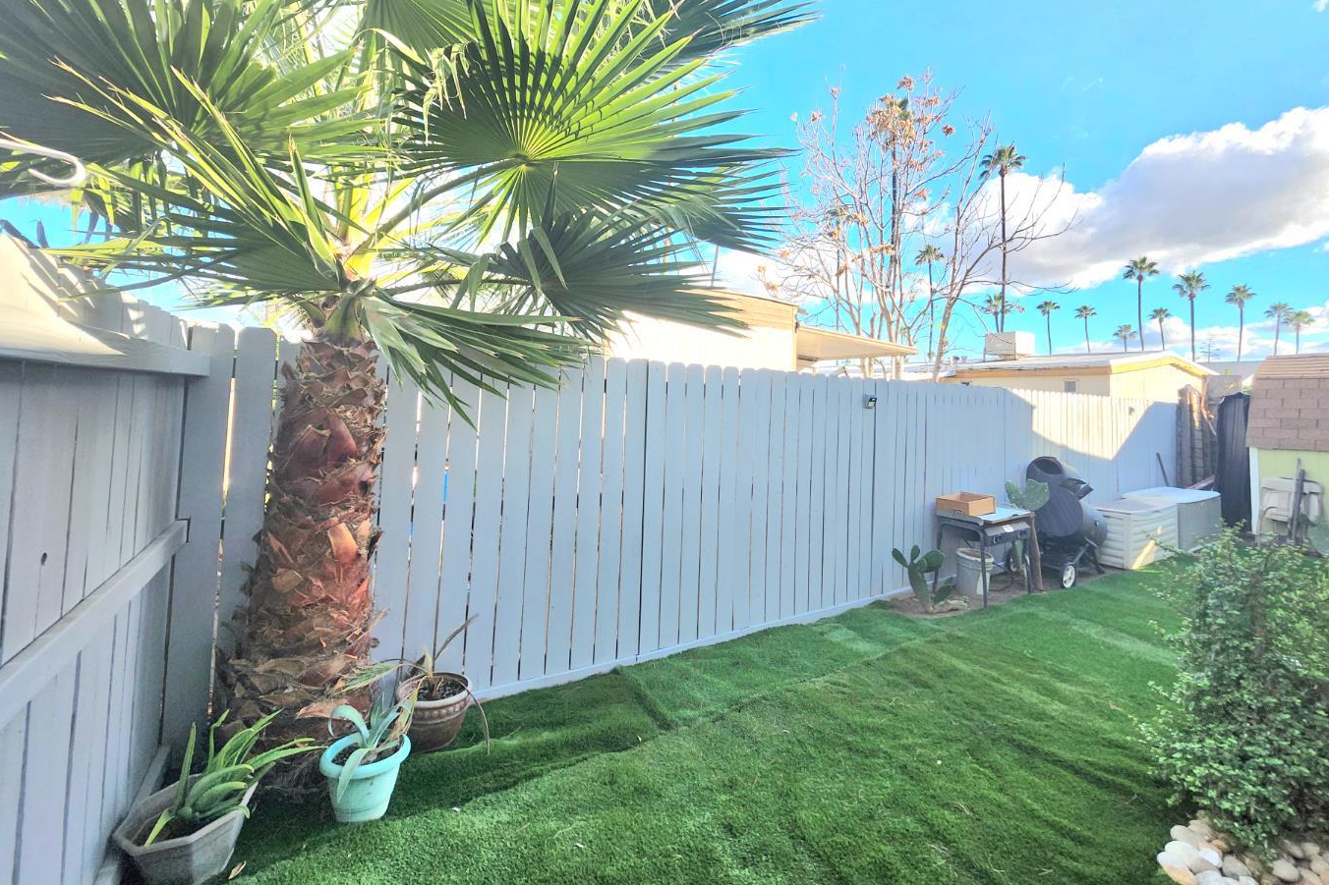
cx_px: 687
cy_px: 377
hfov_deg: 100.4
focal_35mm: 15
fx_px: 554
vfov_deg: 76.8
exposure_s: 1/476
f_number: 2.2
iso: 40
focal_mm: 1.74
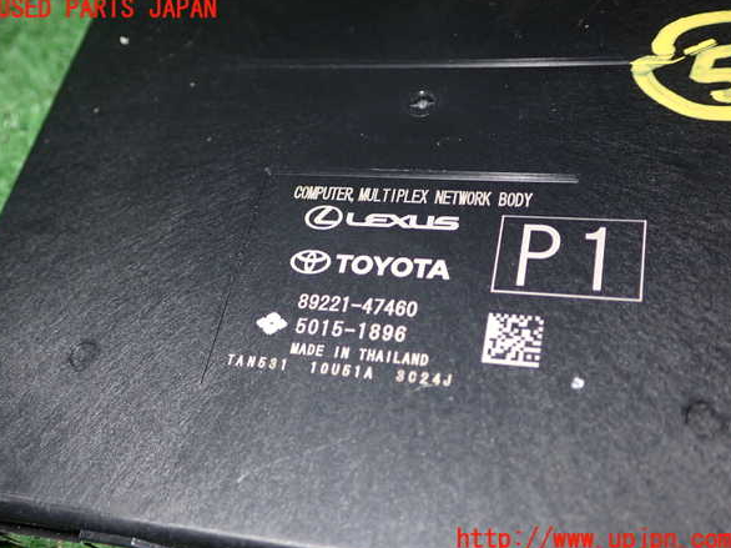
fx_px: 887
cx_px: 364
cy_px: 275
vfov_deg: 34.3
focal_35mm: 42
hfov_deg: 44.8
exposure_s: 1/40
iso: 250
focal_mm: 7.31
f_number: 8
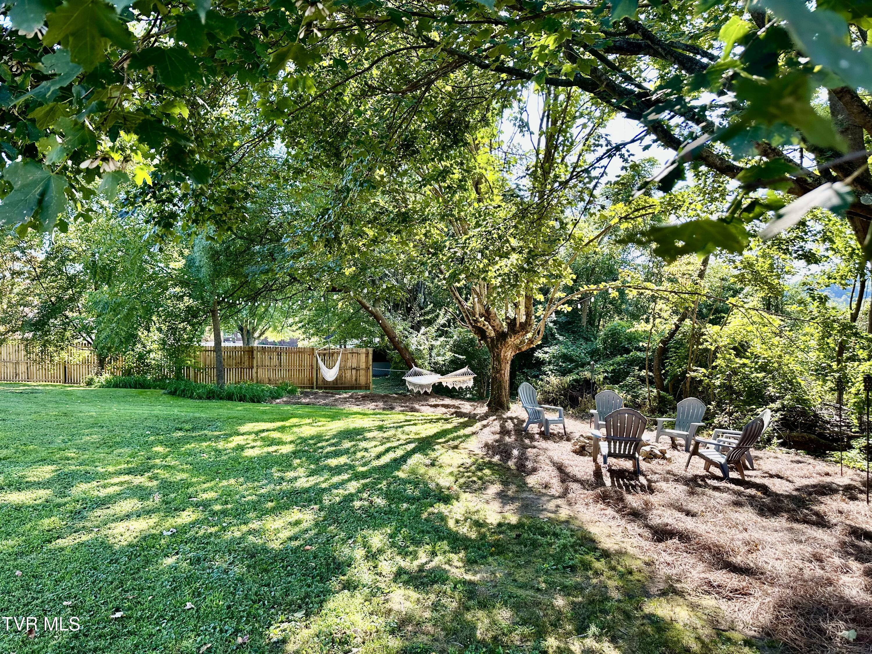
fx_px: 605
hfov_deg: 71.6
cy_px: 327
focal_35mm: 24
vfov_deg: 56.8
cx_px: 436
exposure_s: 1/386
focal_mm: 6.86
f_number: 1.78
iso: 80
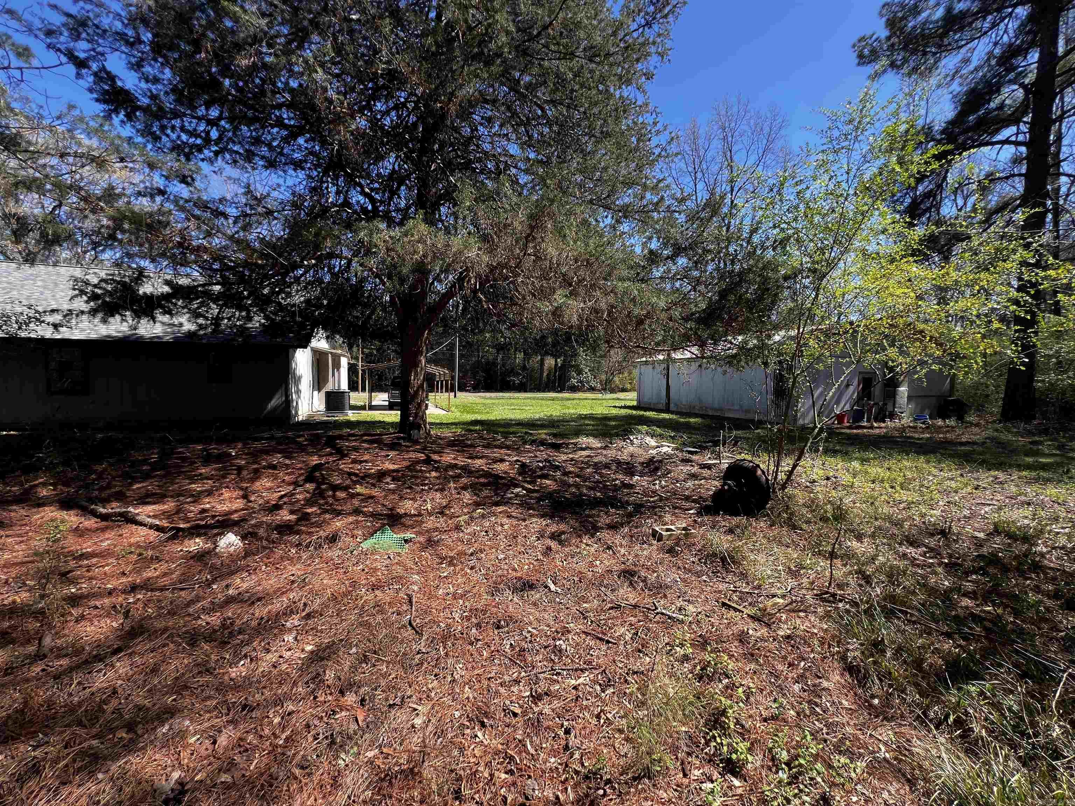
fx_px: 404
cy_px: 403
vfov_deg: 89.9
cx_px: 538
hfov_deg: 106.2
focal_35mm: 13
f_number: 1.8
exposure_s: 1/385
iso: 32
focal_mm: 1.57
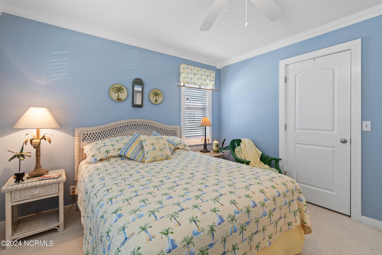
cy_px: 128
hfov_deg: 100.4
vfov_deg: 77.3
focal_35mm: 15
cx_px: 191
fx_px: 159
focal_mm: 10
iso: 100
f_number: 4.5
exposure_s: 1/6
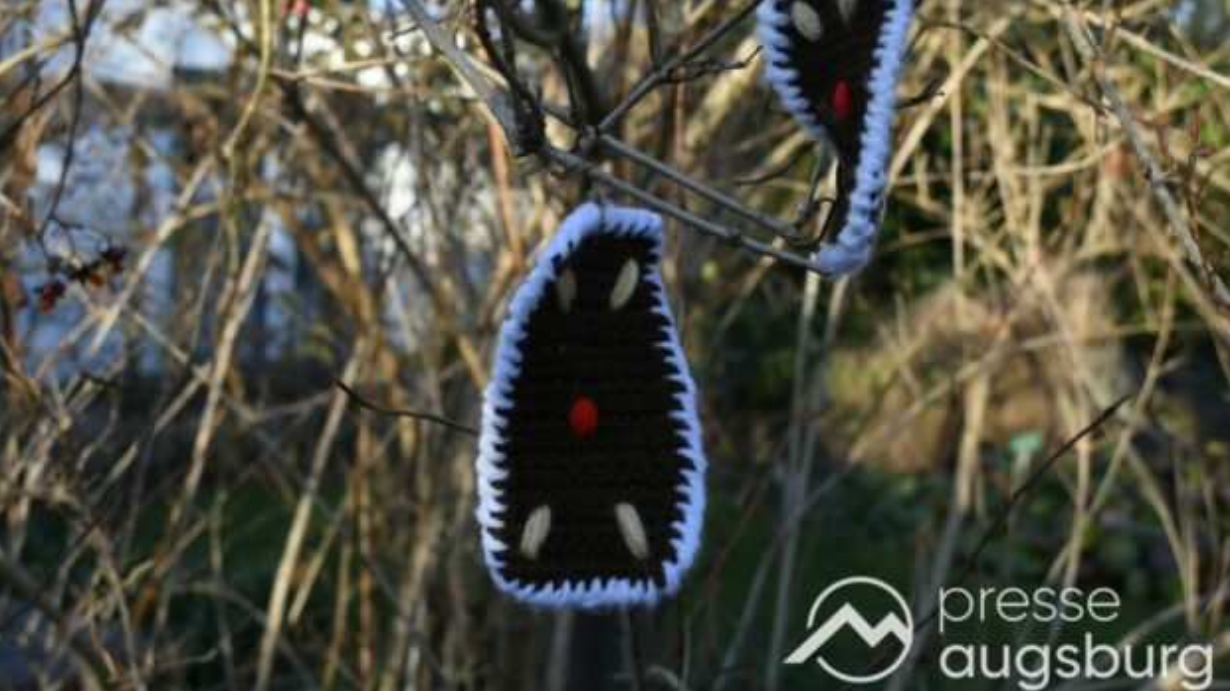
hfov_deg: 40.6
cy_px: 287
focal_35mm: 51
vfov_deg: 23.5
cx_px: 620
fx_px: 1663
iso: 500
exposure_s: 1/250
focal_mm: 32
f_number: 9
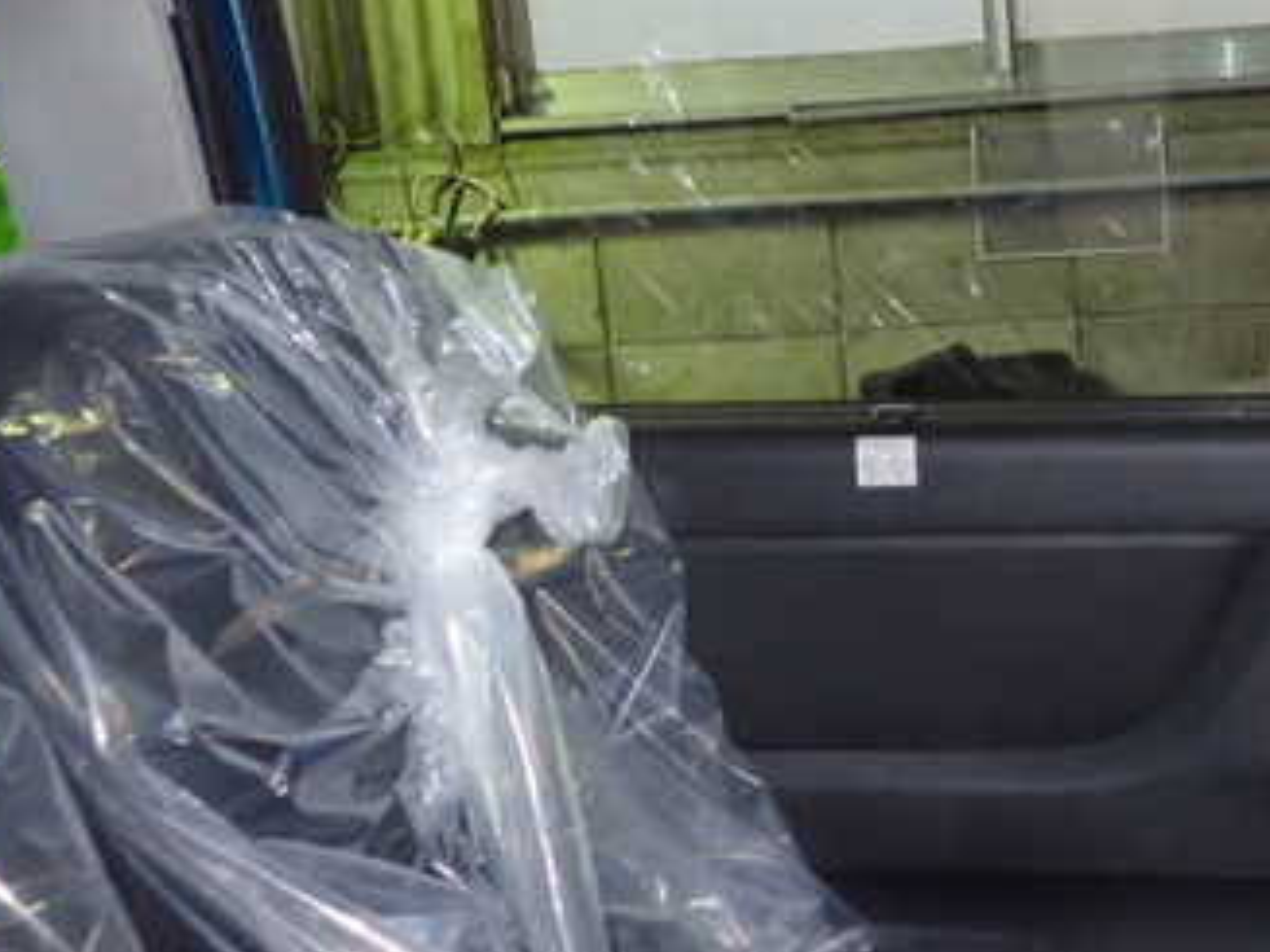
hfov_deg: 33.4
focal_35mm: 55
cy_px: 427
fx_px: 2017
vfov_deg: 26.5
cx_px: 1111
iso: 800
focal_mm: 5.4
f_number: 2.3
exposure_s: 1/30
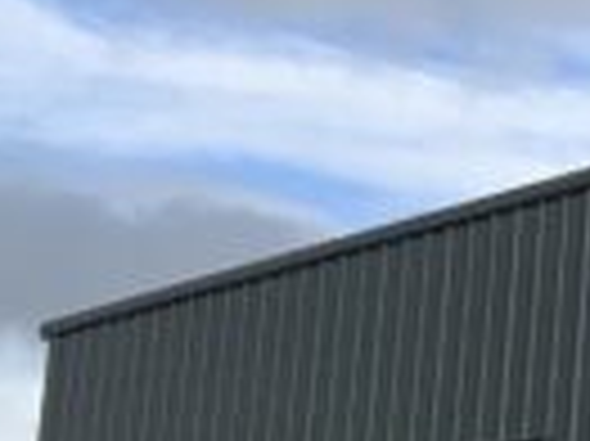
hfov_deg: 11.8
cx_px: 1324
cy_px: 486
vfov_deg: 10.3
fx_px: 2418
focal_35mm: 142
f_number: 1.8
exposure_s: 1/1577
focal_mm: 3
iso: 16
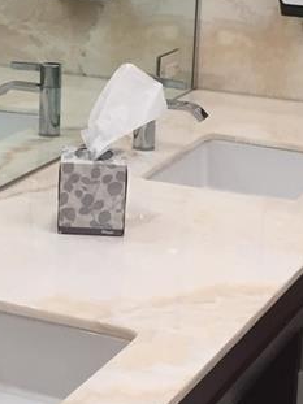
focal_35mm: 112
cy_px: 182
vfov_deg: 17.6
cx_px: -12
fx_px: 1308
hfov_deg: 13.0
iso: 40
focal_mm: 4.15
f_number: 2.2
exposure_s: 1/40
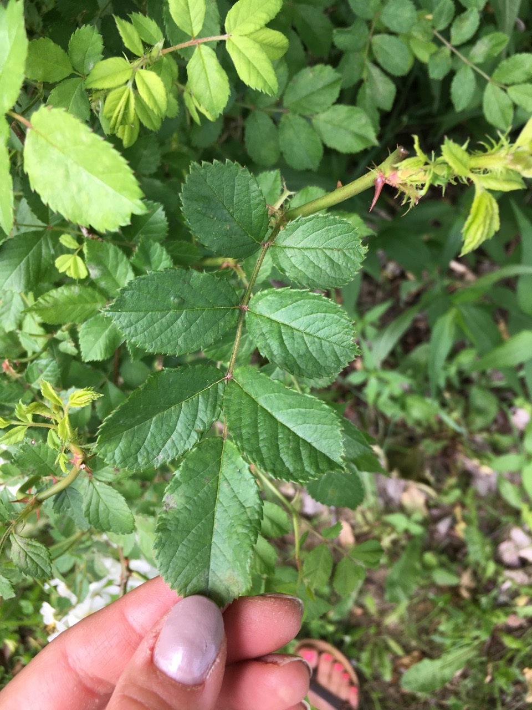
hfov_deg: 48.2
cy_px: 355
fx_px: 594
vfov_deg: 61.7
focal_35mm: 29
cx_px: 266
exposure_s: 1/195
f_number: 2.2
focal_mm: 4.15
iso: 25
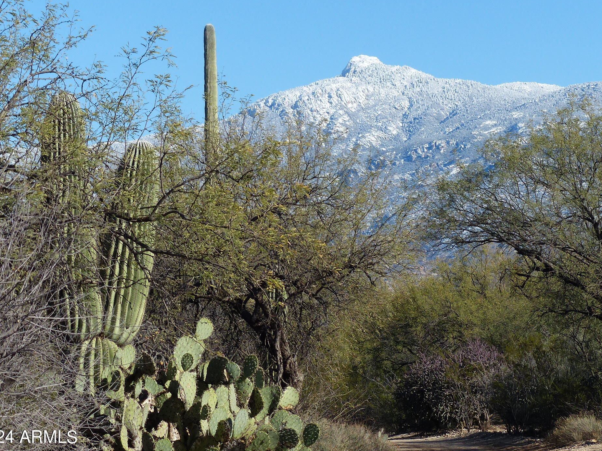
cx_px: 391
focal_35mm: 181
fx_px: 3148
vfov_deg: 8.2
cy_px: 153
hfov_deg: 10.9
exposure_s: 1/1000
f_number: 4
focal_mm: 23.5
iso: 100
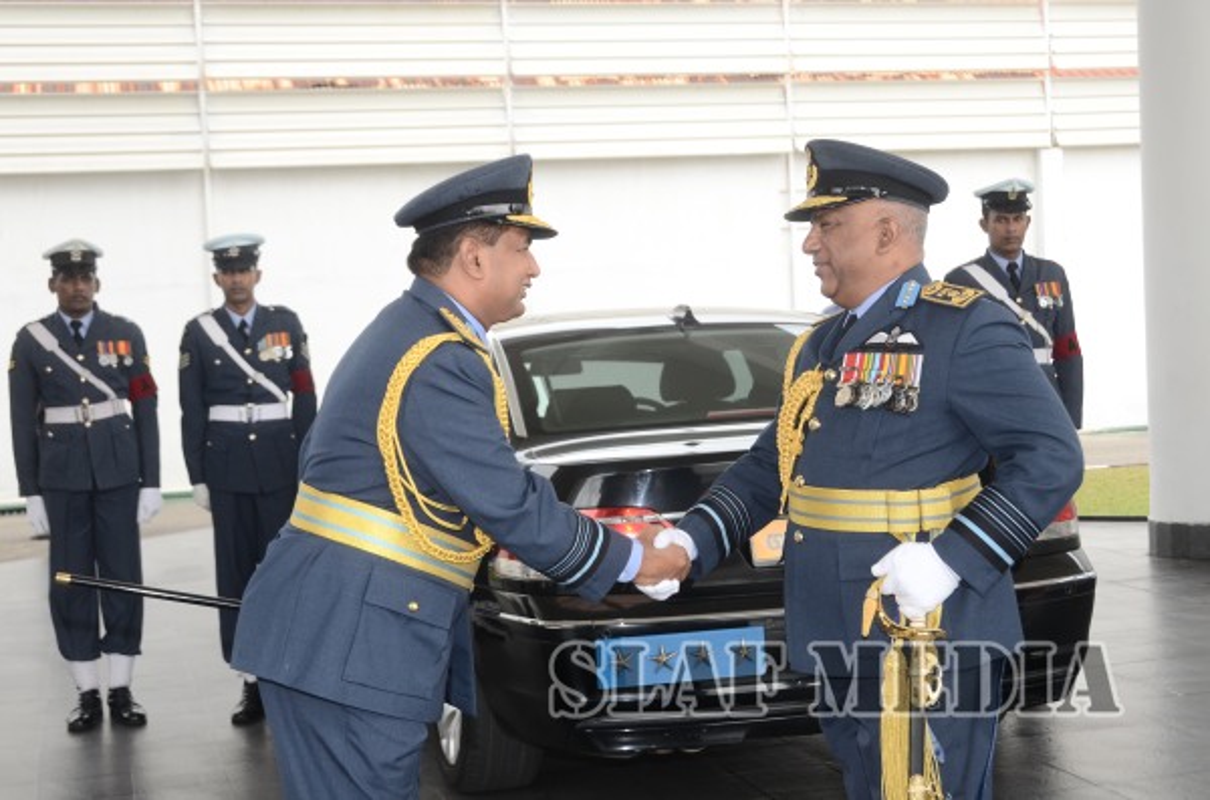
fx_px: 1710
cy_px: 400
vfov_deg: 26.3
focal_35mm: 51
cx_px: 605
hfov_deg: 39.0
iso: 250
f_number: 6.3
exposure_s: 1/200
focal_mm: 34
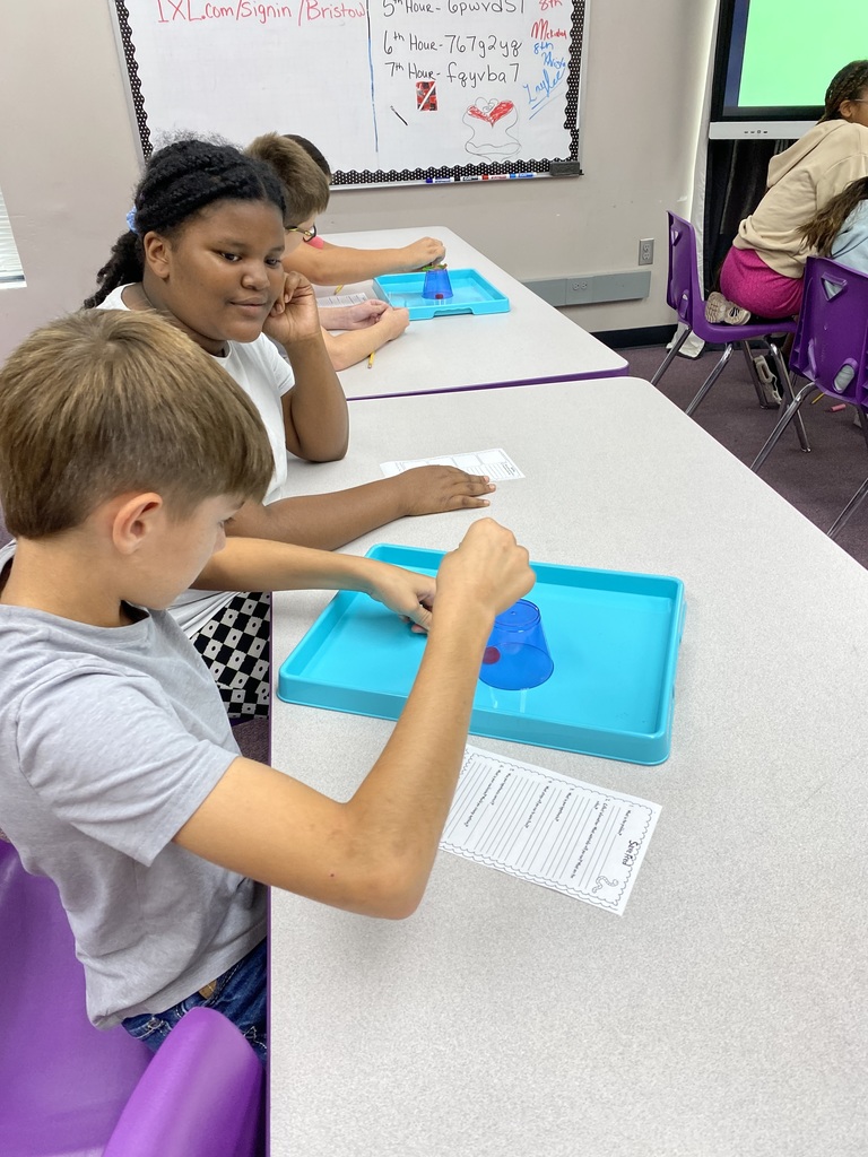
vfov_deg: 67.3
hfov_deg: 53.1
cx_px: 434
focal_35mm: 26
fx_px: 869
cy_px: 578
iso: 125
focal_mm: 4.25
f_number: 1.8
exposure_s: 1/120
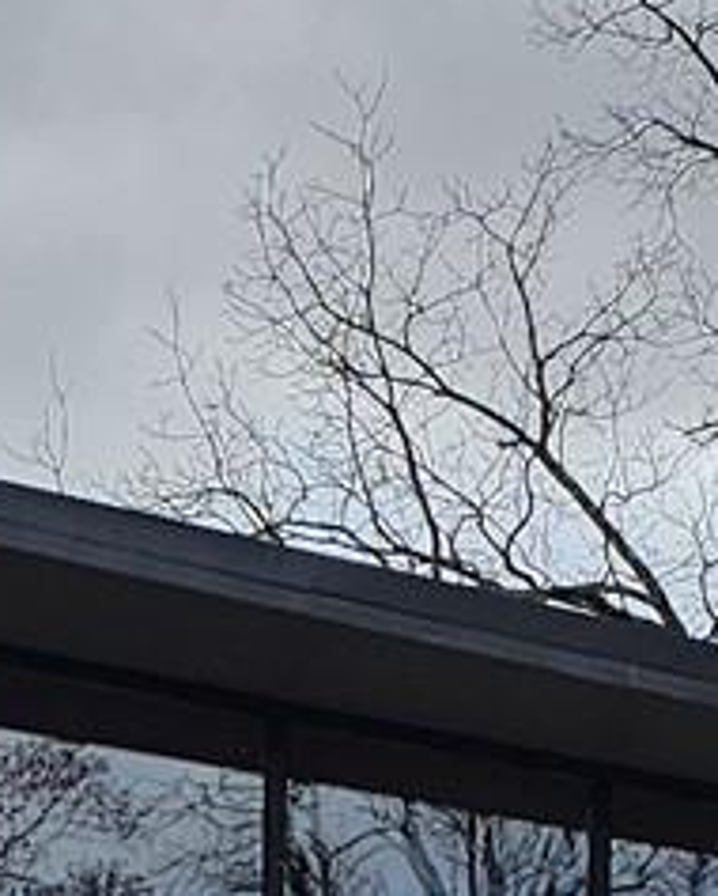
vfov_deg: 9.1
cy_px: 2019
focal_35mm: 194
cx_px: -416
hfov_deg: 7.8
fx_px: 5147
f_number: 1.7
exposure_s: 1/363
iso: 10
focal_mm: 6.3
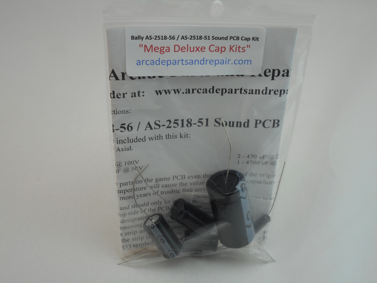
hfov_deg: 37.5
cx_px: 188
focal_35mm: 51
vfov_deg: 28.6
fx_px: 555
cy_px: 142
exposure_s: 1/40
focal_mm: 9.1
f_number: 4.9
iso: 80
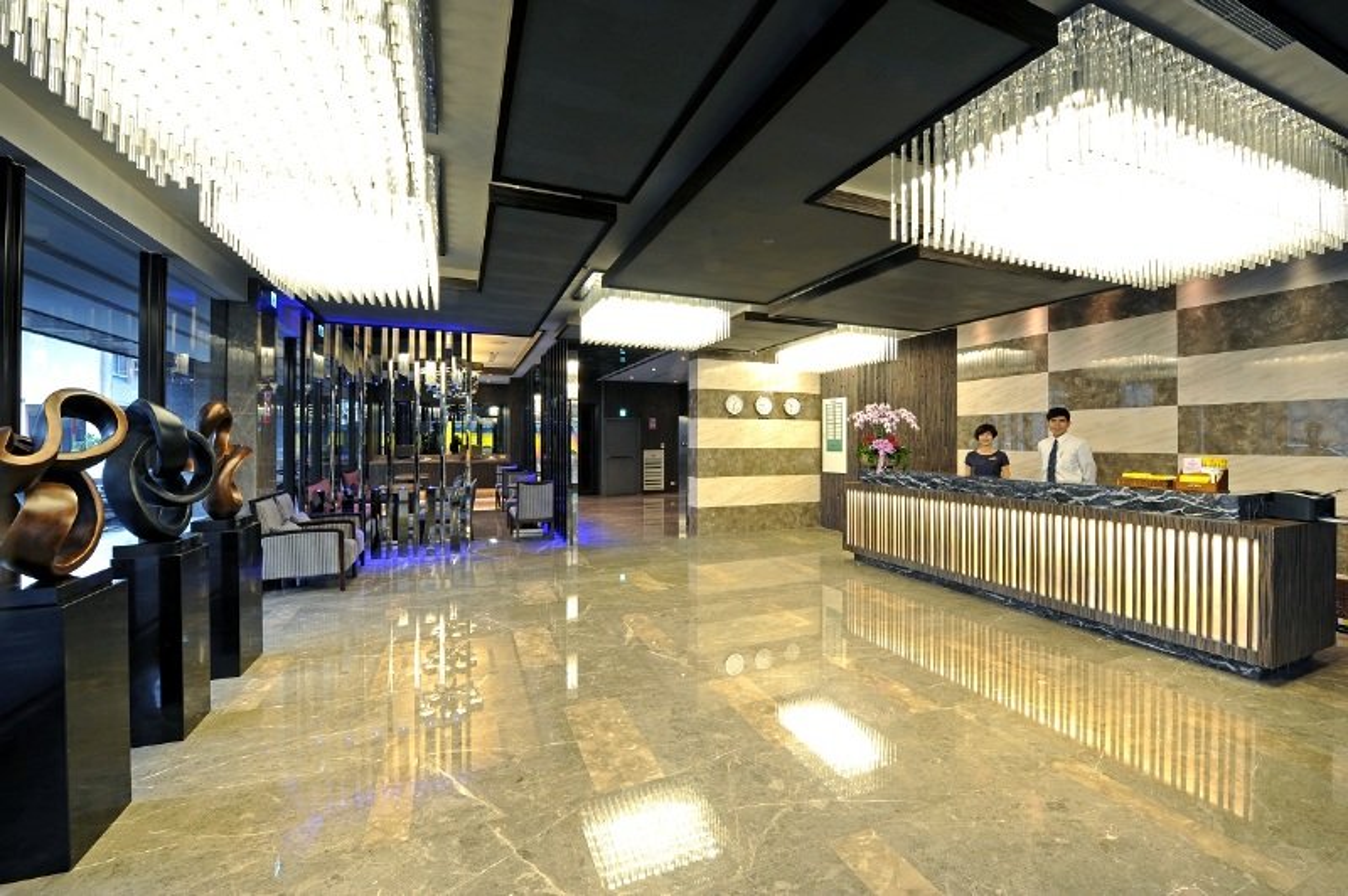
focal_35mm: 14
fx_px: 524
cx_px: 674
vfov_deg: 81.1
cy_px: 448
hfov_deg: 104.3
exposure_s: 2
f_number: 13
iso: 100
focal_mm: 14
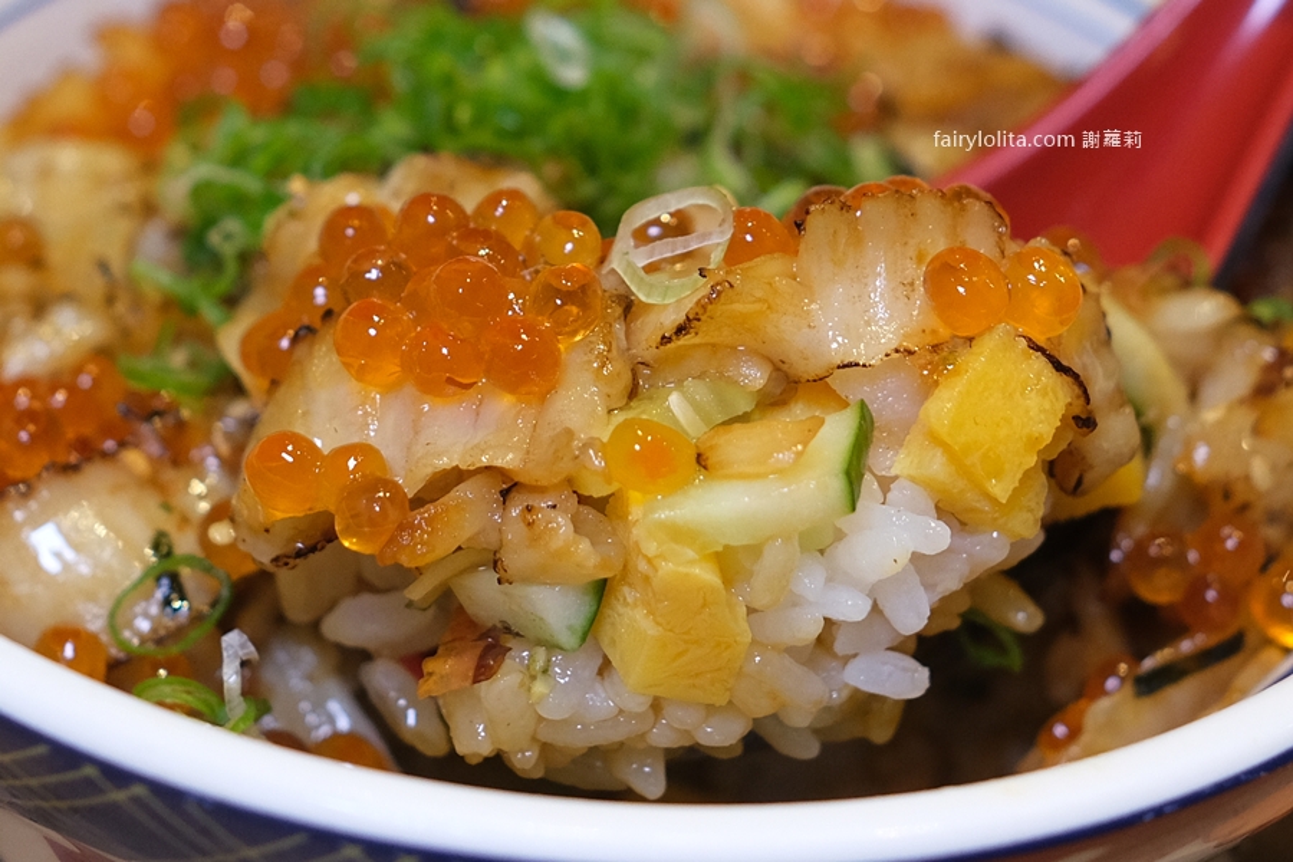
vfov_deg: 37.9
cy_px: 431
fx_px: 1257
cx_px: 646
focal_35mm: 35
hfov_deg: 54.4
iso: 1250
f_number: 3.2
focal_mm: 23
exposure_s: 1/280
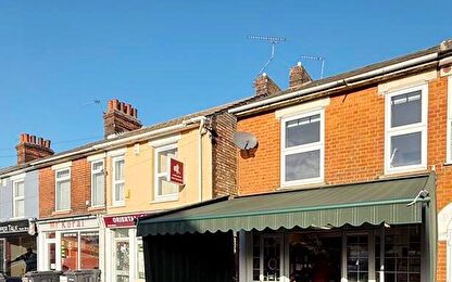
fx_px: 308
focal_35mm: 25
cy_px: 260
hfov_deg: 71.3
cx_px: 284
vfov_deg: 44.3
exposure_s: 1/1312
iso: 50
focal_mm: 2.22
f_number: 2.2
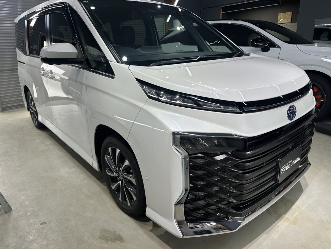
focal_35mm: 24
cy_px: 124
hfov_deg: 71.6
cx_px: 166
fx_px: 229
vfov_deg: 56.8
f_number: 1.78
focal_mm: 6.86
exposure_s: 1/309
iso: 80
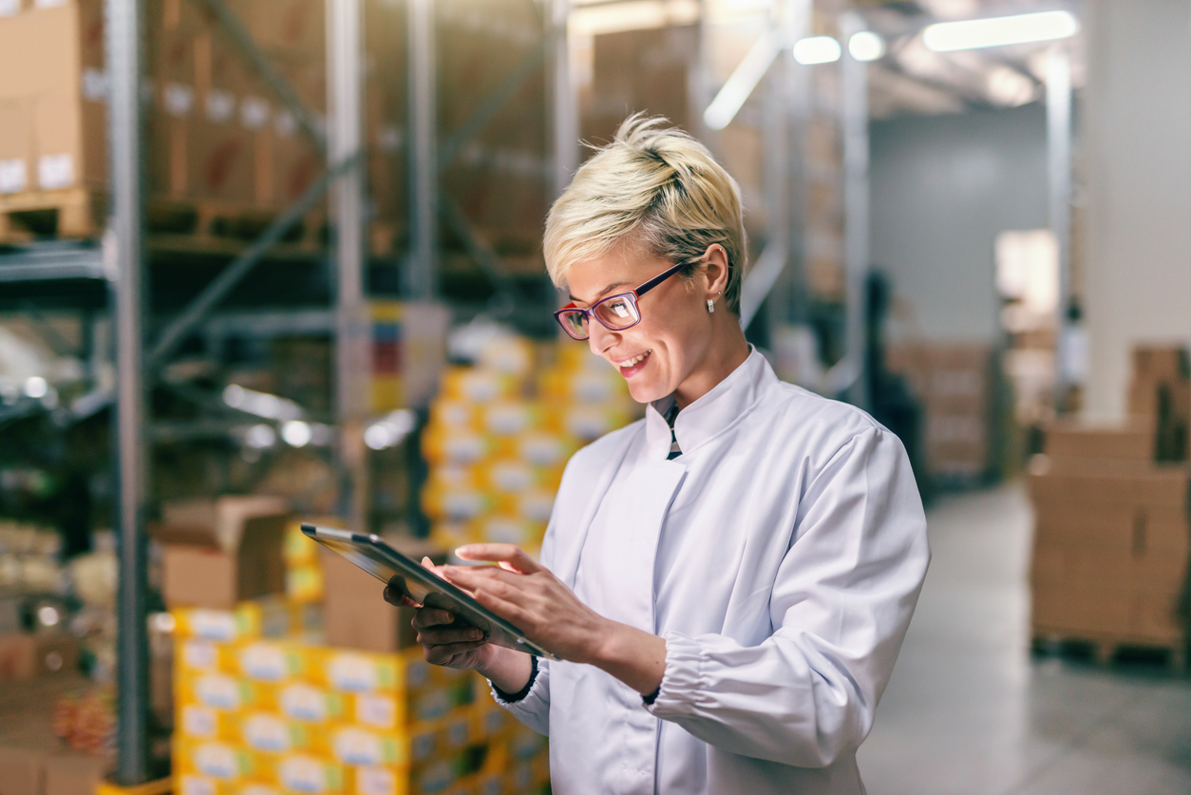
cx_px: 596
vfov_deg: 27.0
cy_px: 398
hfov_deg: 39.6
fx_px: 1655
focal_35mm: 50
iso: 800
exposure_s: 1/160
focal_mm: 50
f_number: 1.4
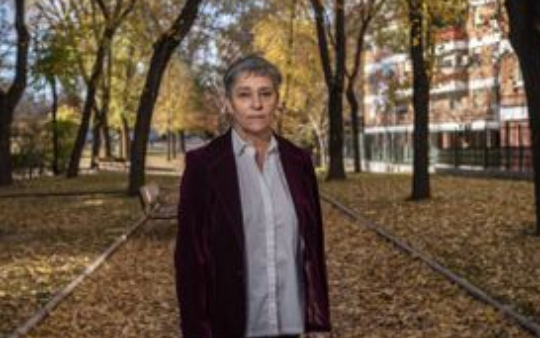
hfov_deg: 37.5
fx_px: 795
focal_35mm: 54
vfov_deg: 24.0
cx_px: 247
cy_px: 160
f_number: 3.5
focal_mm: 35
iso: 100
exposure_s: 1/250
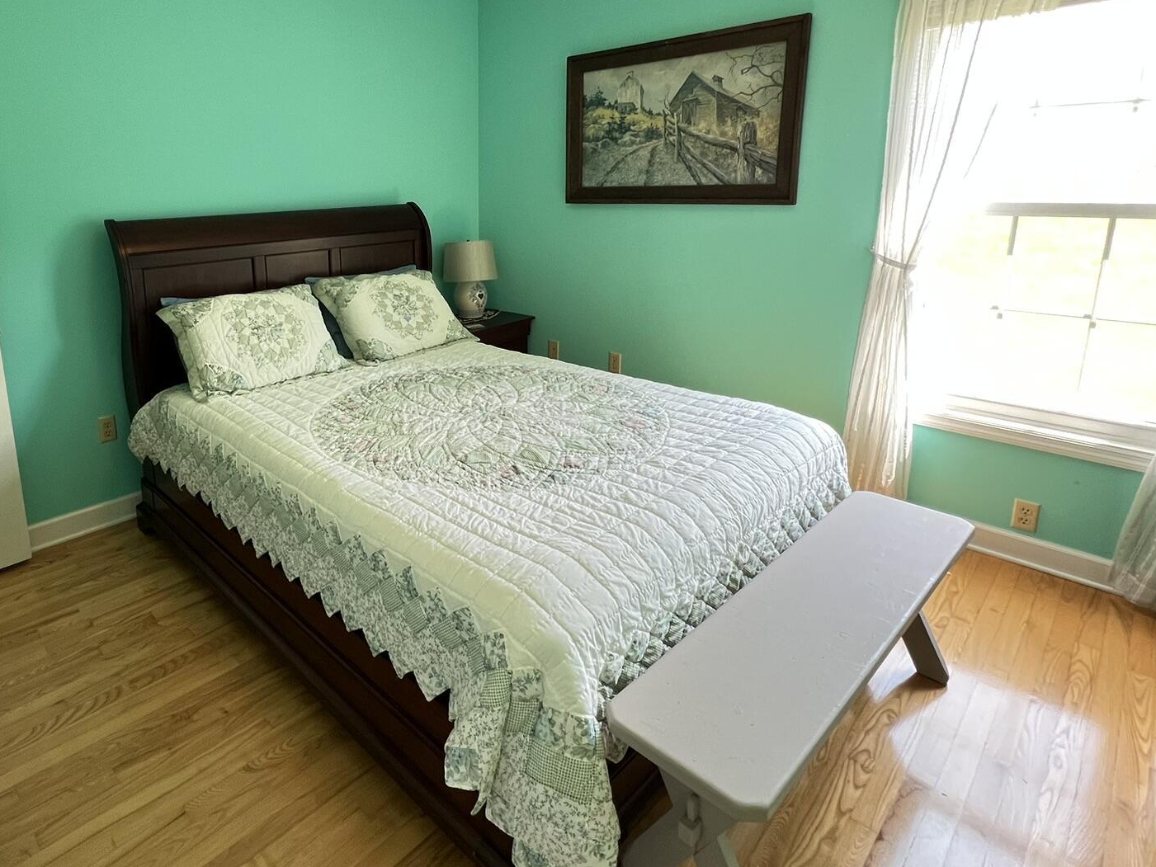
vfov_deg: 67.7
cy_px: 327
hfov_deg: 82.9
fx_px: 635
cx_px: 427
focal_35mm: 19
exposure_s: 1/60
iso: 160
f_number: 1.8
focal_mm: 1.57
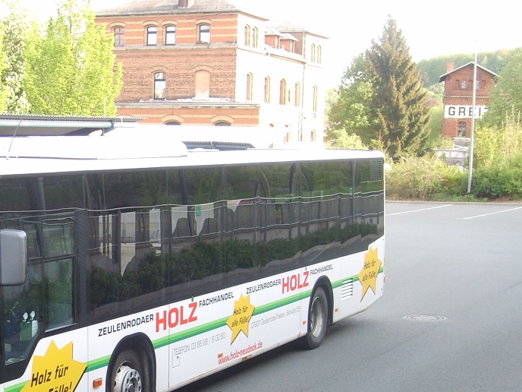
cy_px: 282
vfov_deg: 19.5
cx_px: 80
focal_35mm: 75
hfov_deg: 25.4
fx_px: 1131
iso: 50
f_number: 3
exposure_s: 1/60
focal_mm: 7.2
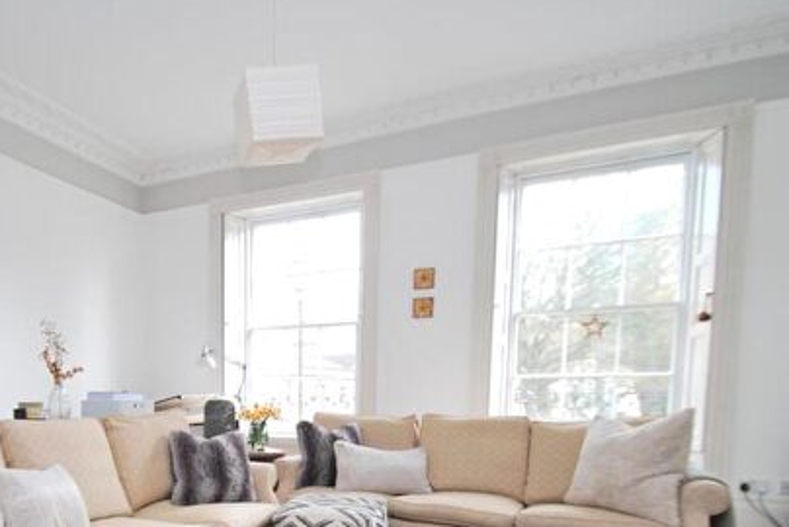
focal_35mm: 26
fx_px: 570
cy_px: 443
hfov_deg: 66.3
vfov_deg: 46.2
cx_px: 227
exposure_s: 1/60
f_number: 4
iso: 200
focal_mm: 10
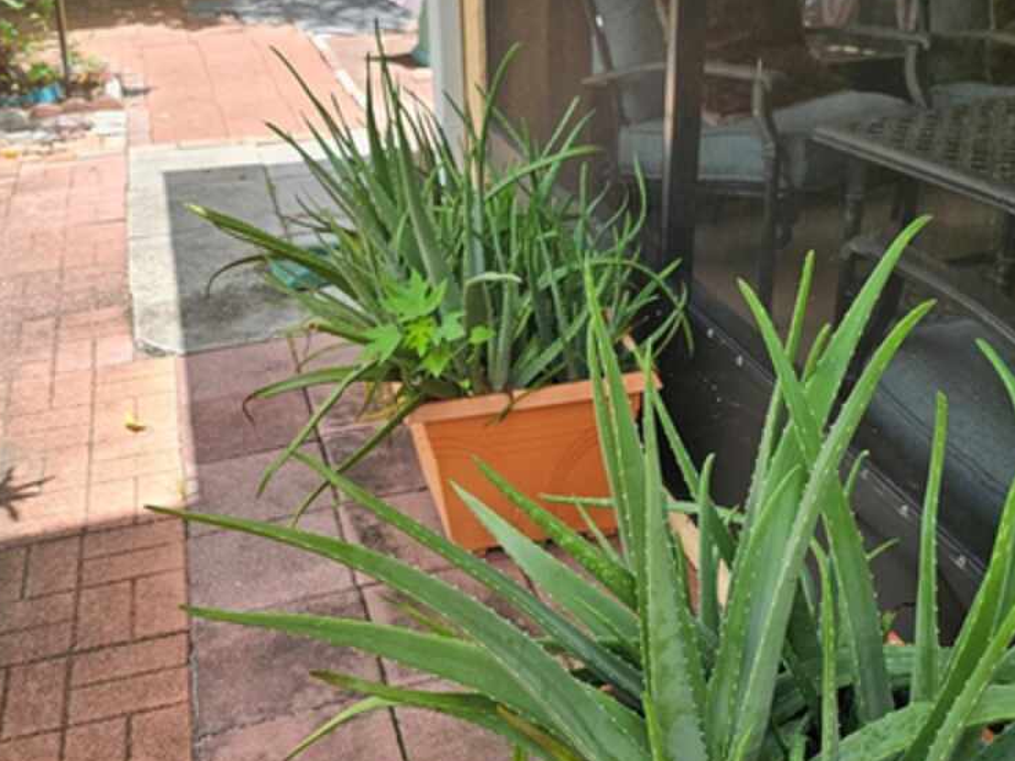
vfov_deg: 35.9
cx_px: 530
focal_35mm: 40
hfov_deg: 46.8
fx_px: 1173
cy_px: 404
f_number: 1.7
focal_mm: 6.3
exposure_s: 1/180
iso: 16
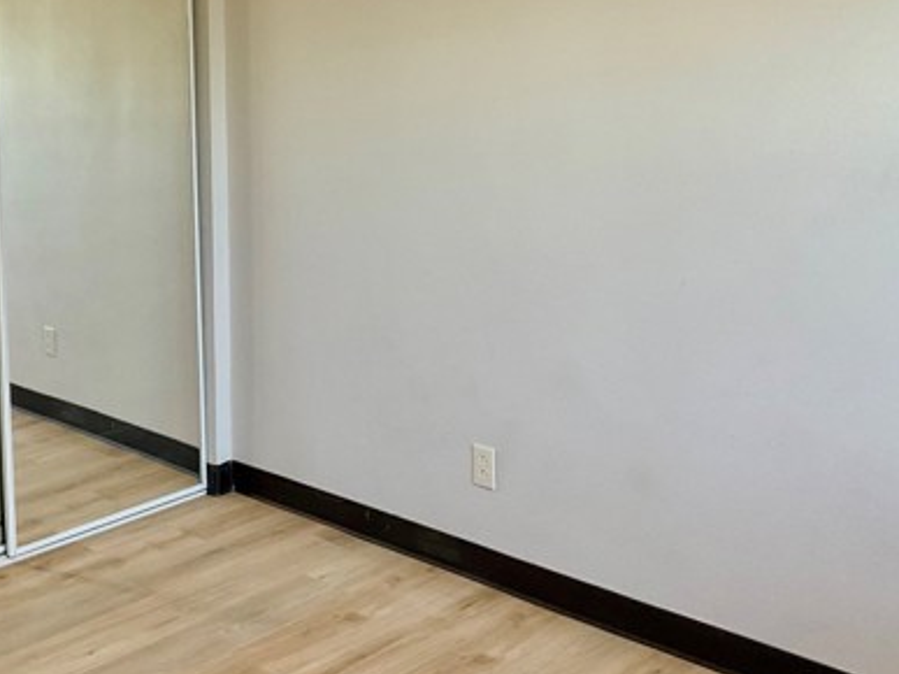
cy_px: 174
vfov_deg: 29.8
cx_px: 232
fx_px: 1246
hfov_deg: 38.7
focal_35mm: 48
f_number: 1.8
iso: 125
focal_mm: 3
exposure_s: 1/60
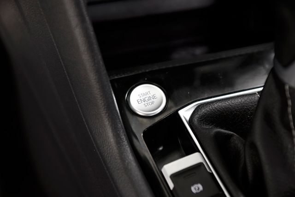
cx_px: 148
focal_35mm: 70
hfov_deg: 28.8
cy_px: 98
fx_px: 574
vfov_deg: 19.5
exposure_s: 1/100
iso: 1000
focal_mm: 70
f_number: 4.5
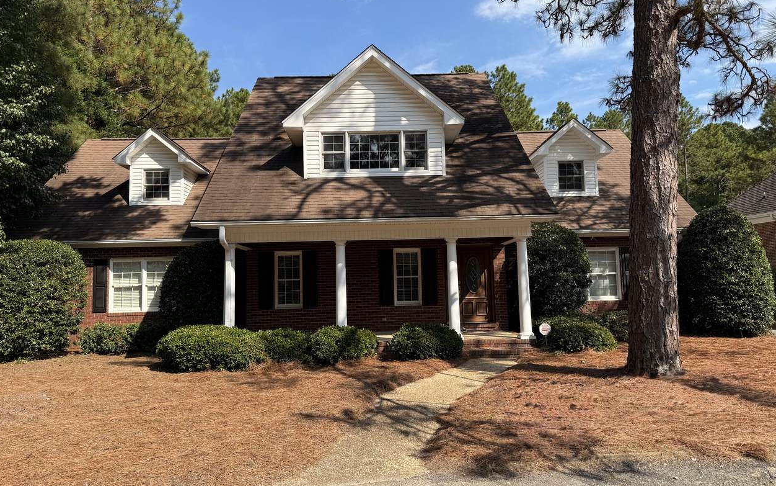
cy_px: 240
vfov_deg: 47.6
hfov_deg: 70.4
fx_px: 550
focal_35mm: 26
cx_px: 381
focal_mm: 6.76
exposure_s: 1/2703
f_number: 1.78
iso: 80
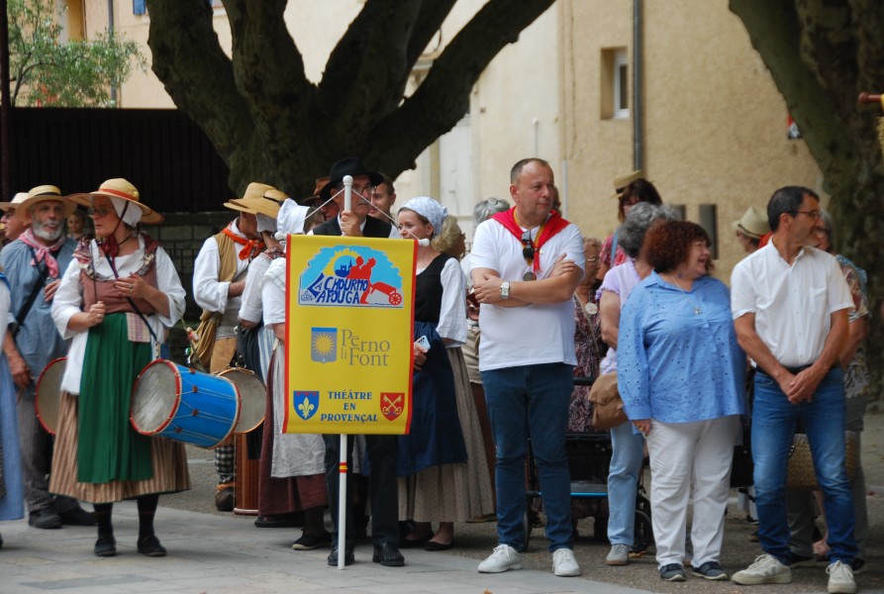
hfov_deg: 15.2
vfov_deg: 10.2
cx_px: 442
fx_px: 3323
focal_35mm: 135
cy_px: 297
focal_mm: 90
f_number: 5.6
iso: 400
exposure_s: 1/500
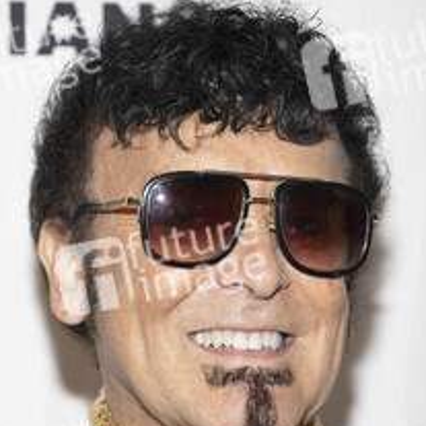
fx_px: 2381
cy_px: 370
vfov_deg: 10.2
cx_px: 220
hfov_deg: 10.2
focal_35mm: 171
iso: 800
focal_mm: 104
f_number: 5.6
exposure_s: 1/200
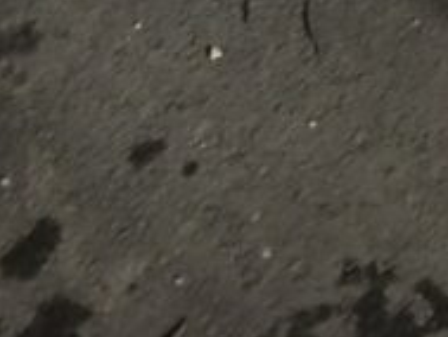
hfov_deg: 16.4
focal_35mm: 118
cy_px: -328
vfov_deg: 11.4
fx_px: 1528
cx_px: 415
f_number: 2.2
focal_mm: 4.15
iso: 320
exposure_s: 1/4
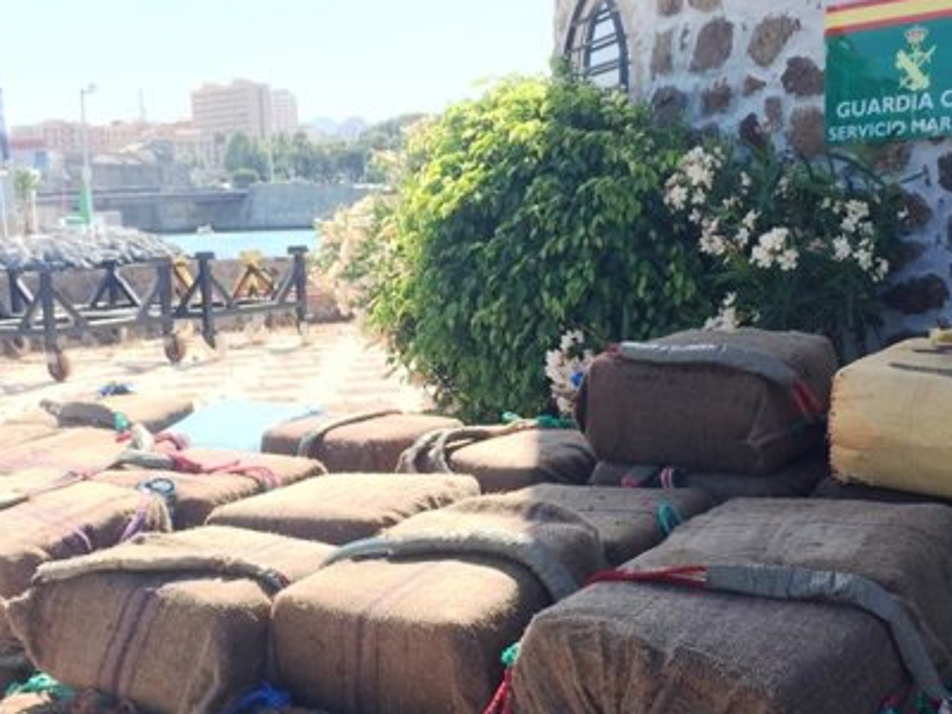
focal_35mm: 50
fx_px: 1375
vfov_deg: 29.0
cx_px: 388
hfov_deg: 38.1
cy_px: 457
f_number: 2.2
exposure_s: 1/416
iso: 32
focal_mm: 4.15
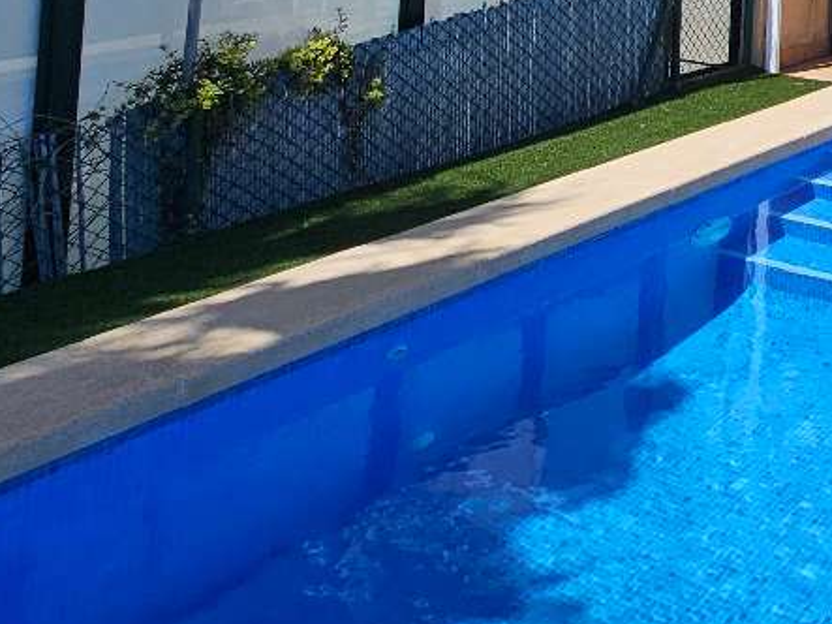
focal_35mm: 44
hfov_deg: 33.8
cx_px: 1025
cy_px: -247
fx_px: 1057
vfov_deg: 26.3
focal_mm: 2.2
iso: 50
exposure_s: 1/4210
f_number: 2.2
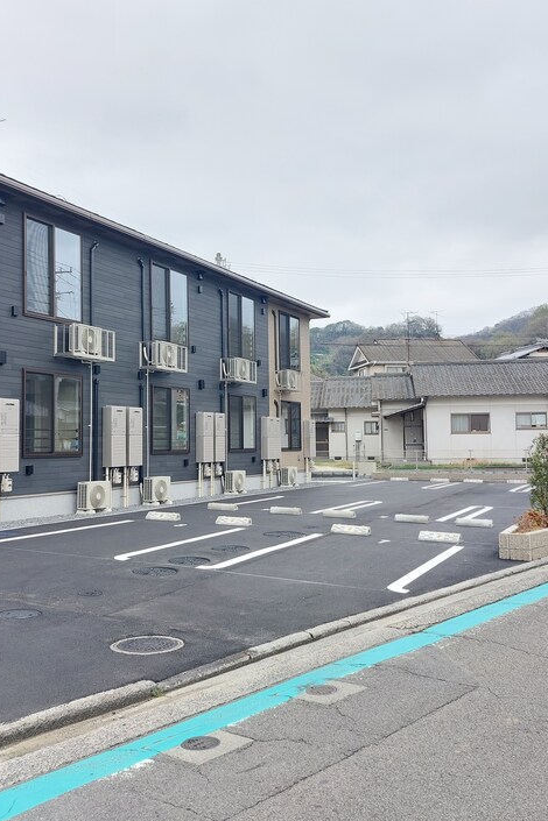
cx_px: 251
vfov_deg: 55.8
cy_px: 410
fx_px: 776
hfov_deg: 38.9
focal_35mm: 34
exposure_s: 1/173
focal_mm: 5.23
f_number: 1.8
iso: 25
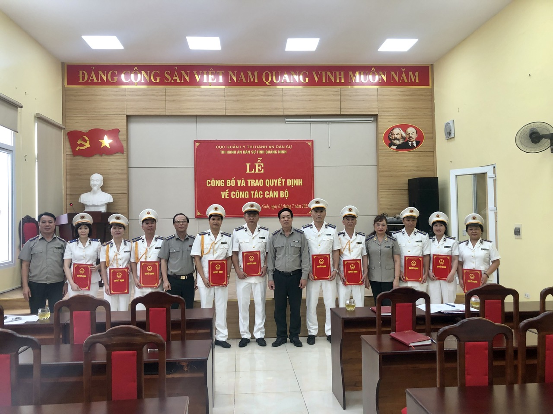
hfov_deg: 63.4
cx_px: 276
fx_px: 447
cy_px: 207
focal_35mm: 28
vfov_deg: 49.7
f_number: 1.8
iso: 25
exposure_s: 1/33
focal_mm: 3.99
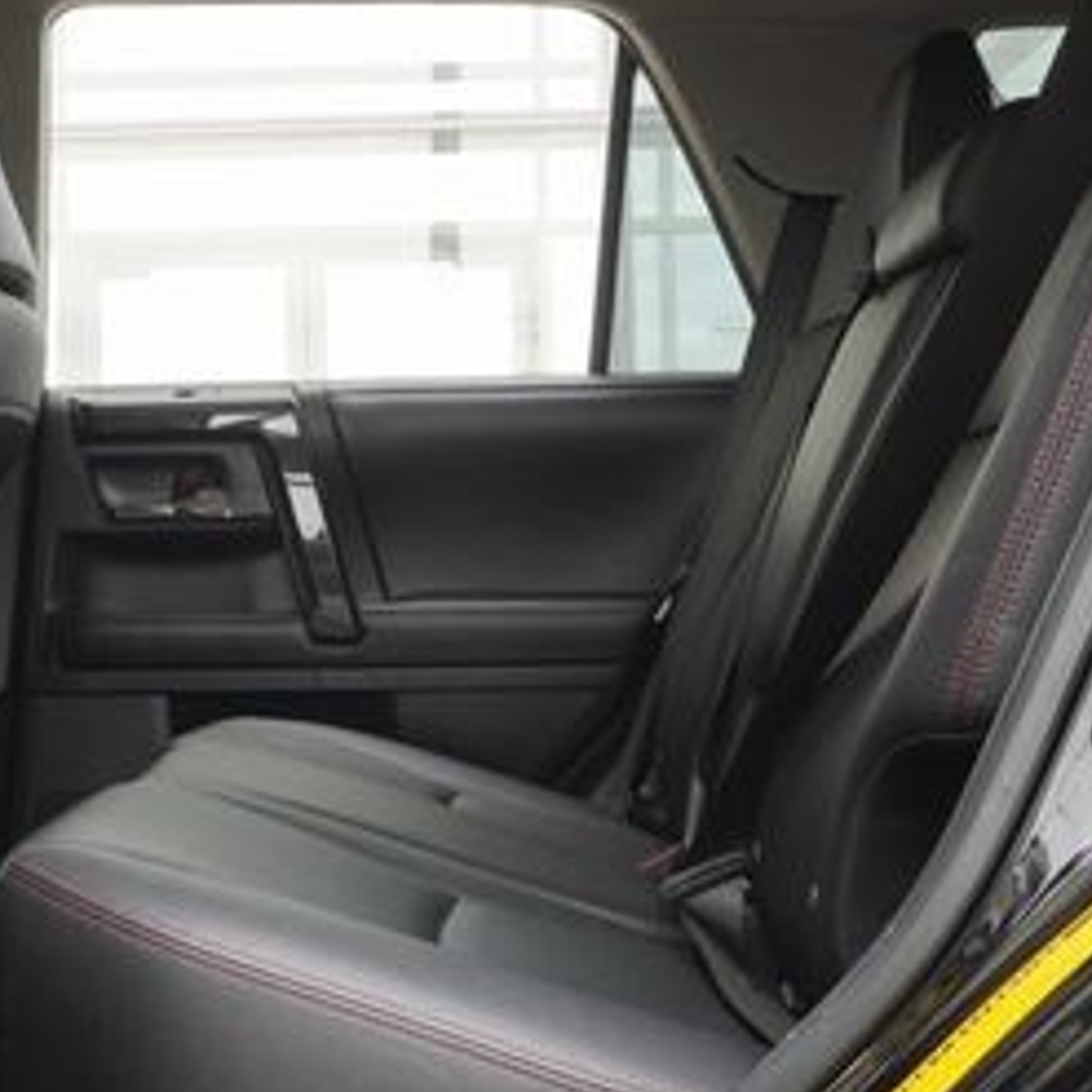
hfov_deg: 26.0
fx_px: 2356
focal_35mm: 66
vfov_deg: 26.1
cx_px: 433
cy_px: 568
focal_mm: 20
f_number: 13
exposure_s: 1/15
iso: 160
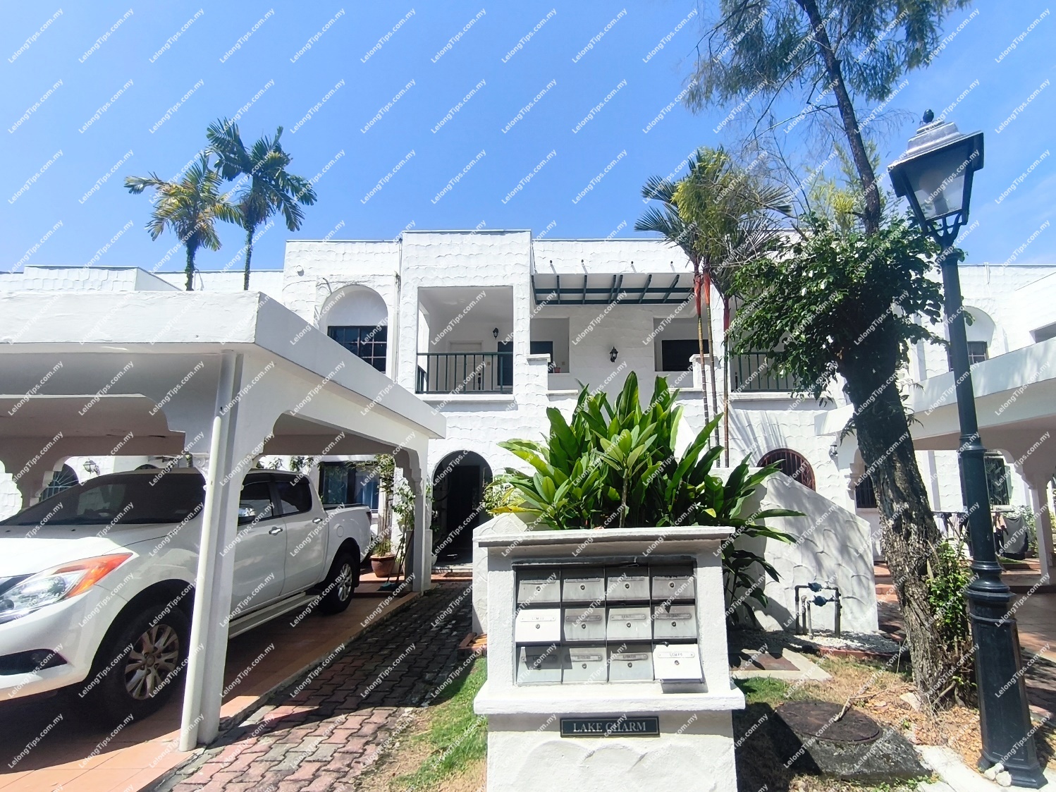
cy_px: 396
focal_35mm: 15
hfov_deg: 98.2
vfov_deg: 81.7
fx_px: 458
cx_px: 528
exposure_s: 1/2179
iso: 50
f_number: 2.2
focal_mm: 1.65
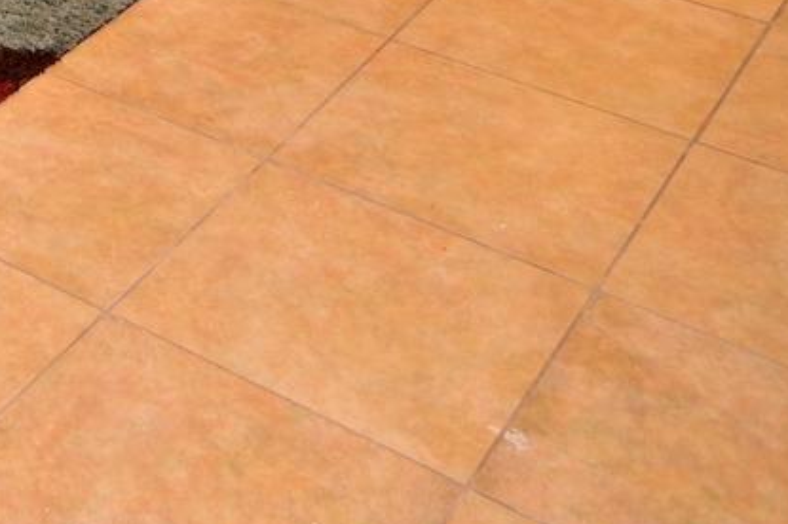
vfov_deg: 14.5
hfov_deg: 22.2
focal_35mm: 79
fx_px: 1728
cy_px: -496
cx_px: -313
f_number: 2.8
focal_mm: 16
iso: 800
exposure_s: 1/250
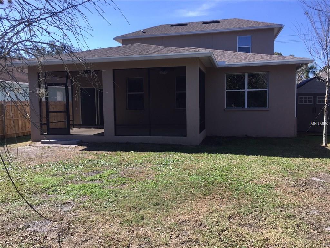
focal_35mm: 29
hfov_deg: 61.7
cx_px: 165
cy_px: 124
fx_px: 276
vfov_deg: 48.2
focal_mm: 4.15
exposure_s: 1/1276
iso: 32
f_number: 2.2
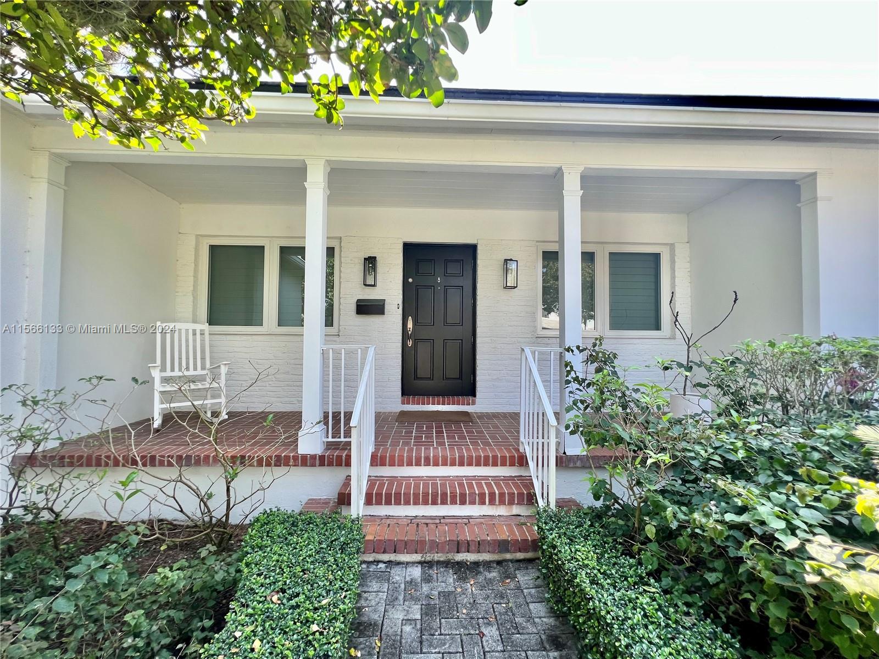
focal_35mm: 13
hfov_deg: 106.2
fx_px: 330
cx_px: 440
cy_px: 330
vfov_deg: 89.9
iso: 32
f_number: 1.8
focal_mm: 1.57
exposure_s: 1/185
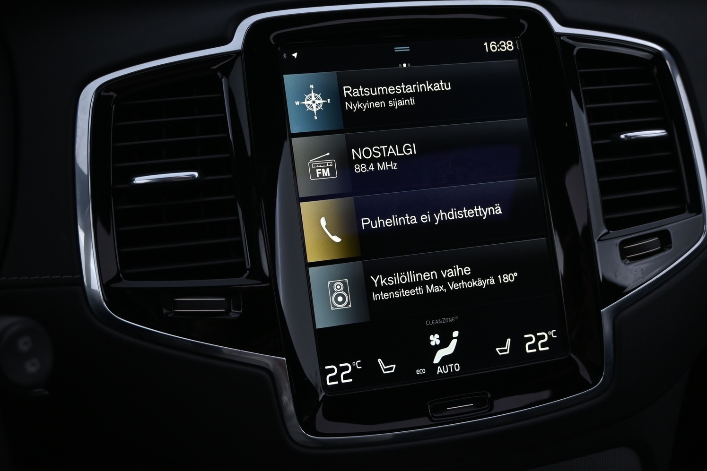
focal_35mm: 40
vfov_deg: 33.5
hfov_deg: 48.6
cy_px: 222
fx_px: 782
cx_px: 378
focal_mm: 24.5
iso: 640
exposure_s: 1/25
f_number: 4.2
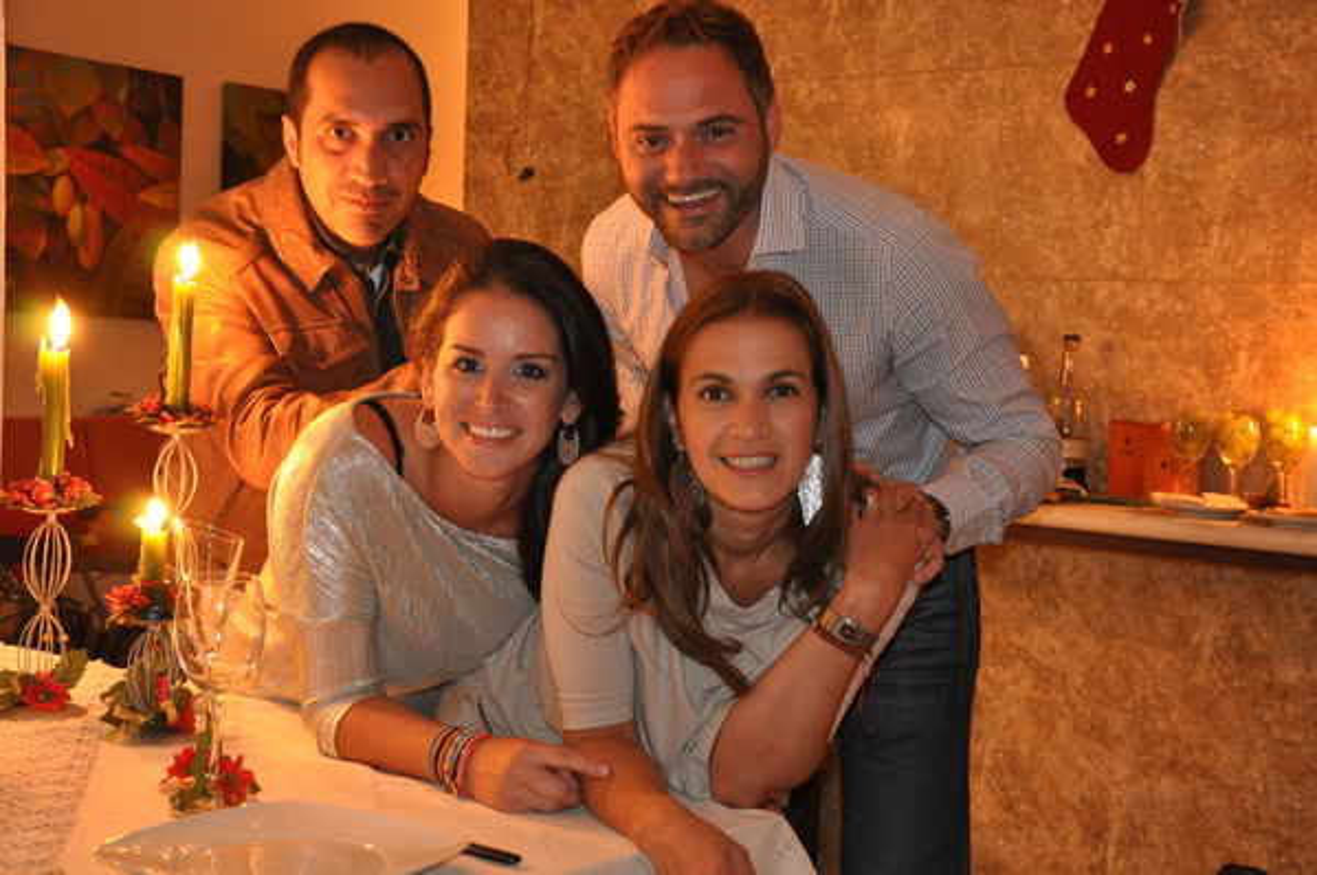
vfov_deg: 22.6
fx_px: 2193
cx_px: 658
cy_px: 438
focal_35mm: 60
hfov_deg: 33.4
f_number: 4.5
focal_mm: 40
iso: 800
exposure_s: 1/2.5
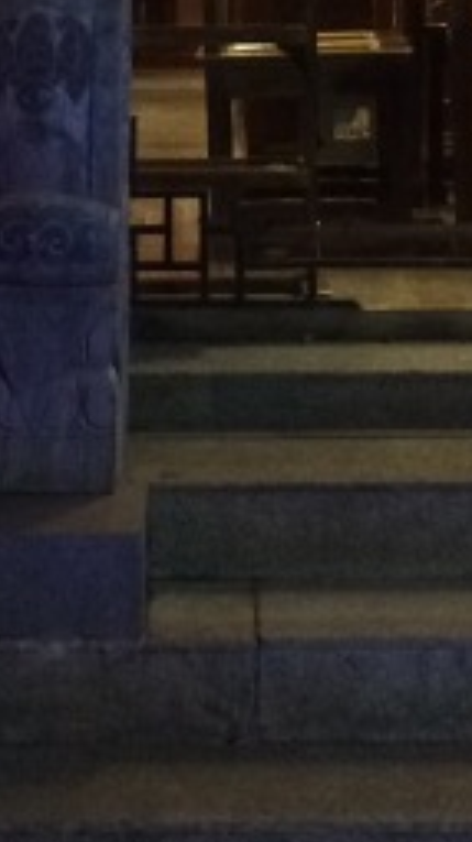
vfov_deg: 15.8
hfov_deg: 9.5
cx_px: 228
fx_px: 2832
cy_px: -350
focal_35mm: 127
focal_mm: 4.15
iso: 320
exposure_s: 1/17
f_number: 2.2
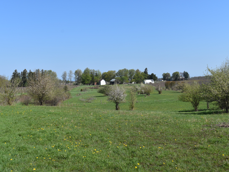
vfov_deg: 33.6
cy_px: 85
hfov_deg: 43.8
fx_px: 284
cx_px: 119
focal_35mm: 43
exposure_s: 1/400
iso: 200
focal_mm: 26
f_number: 10
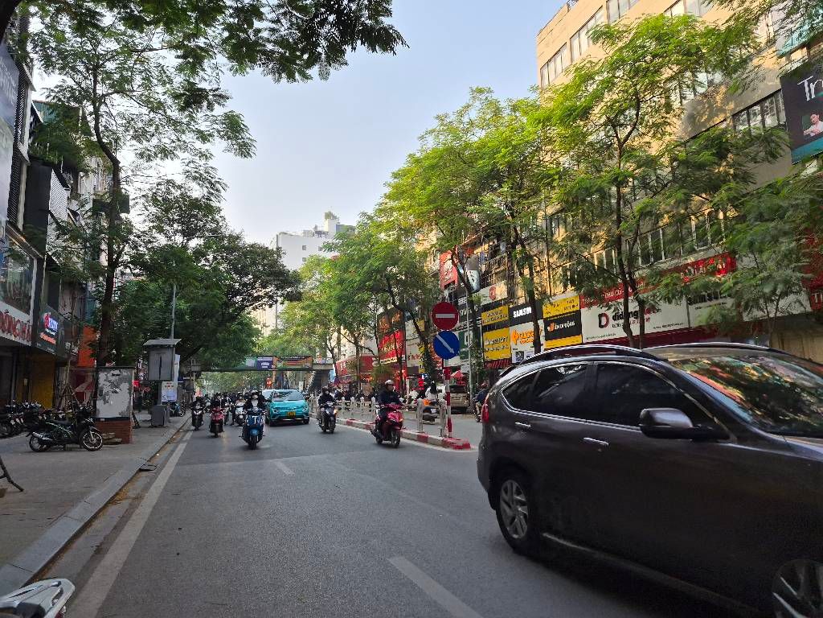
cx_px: 412
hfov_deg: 73.9
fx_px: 547
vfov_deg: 58.9
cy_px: 309
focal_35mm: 23
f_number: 1.8
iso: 80
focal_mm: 5.4
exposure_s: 1/2500
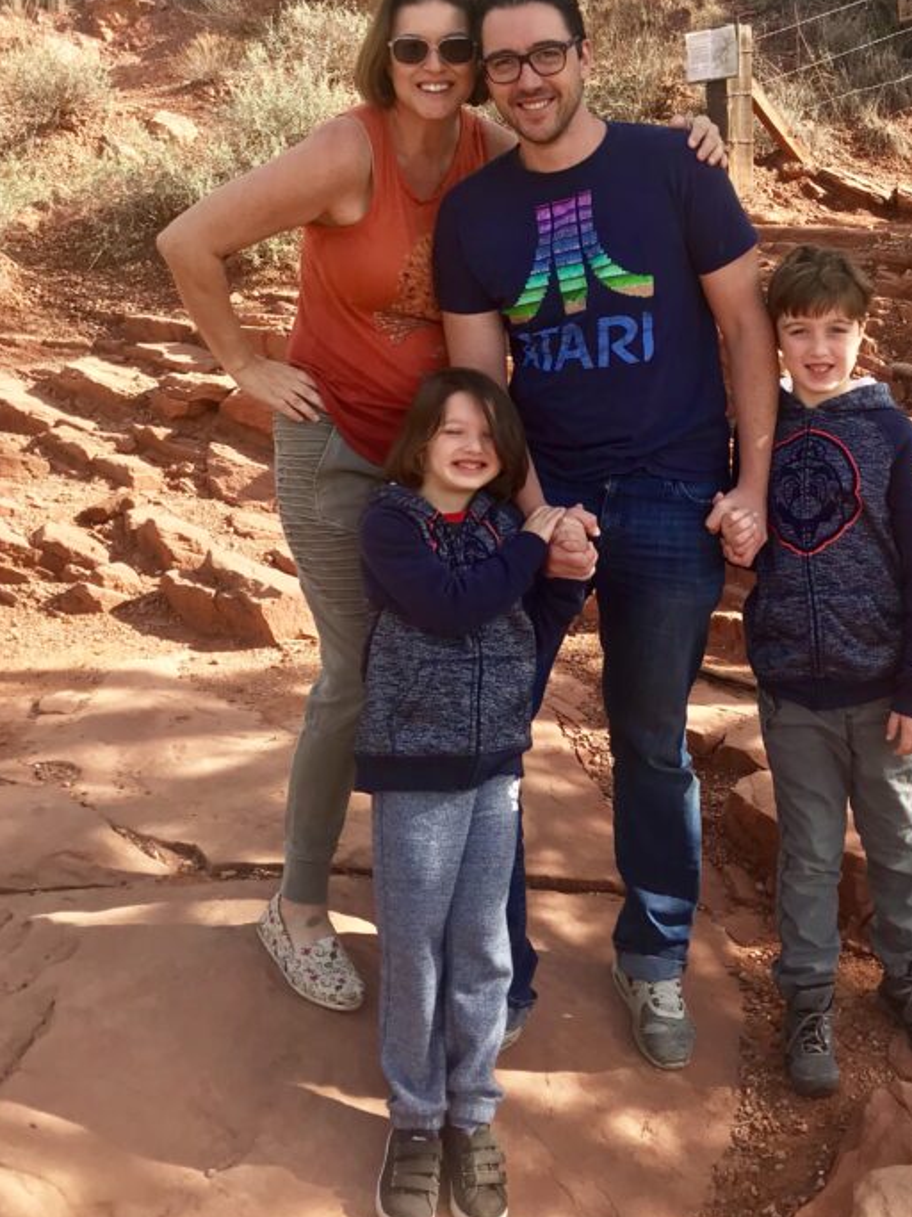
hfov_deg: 33.9
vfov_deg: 44.0
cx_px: 639
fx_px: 1476
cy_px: 383
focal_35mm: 42
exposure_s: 1/465
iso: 20
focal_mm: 3.99
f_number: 1.8
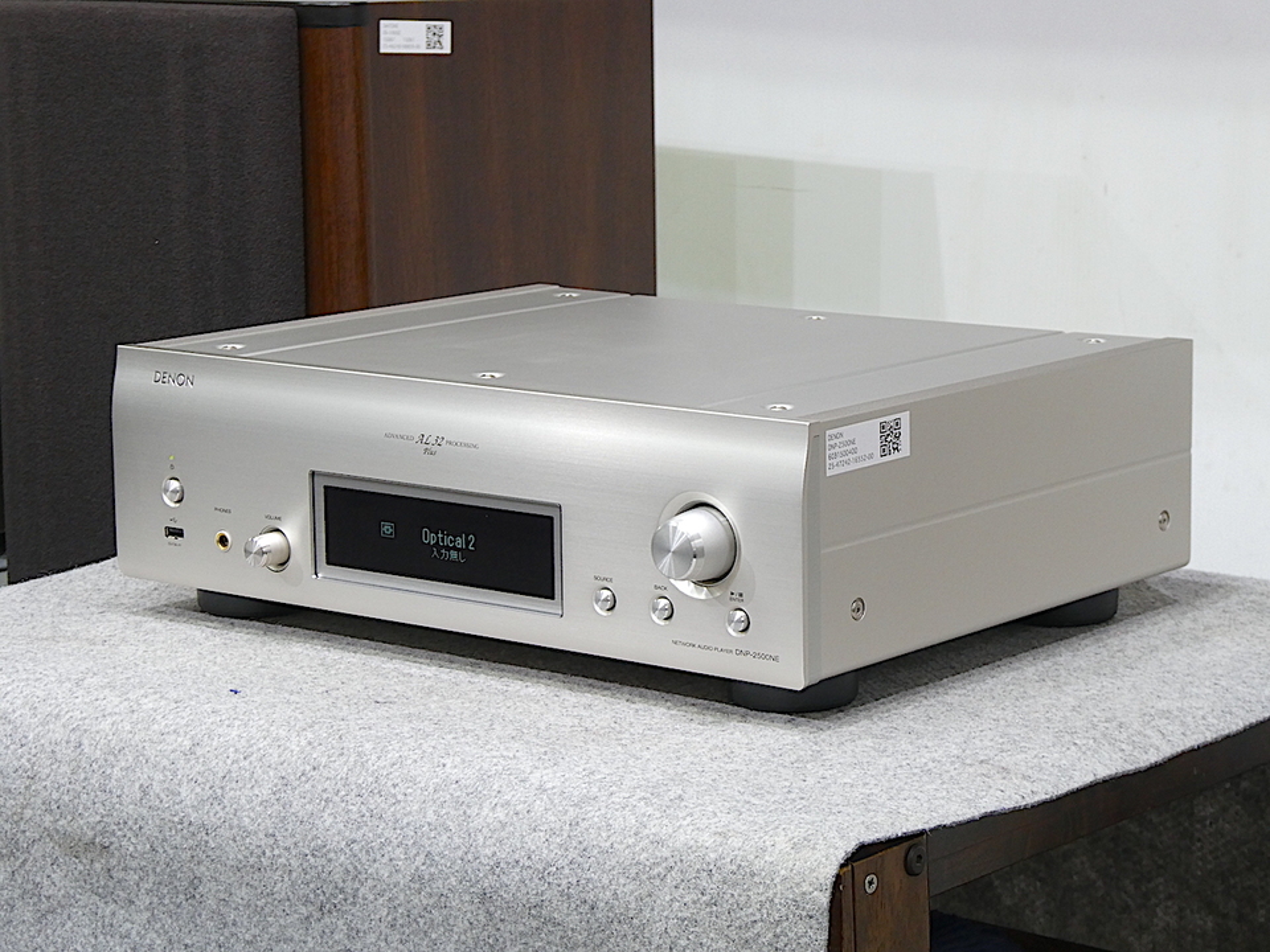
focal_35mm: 90
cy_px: 476
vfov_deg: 16.4
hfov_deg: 21.8
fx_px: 3302
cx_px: 635
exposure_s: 1/10
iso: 200
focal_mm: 16.1
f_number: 4.9
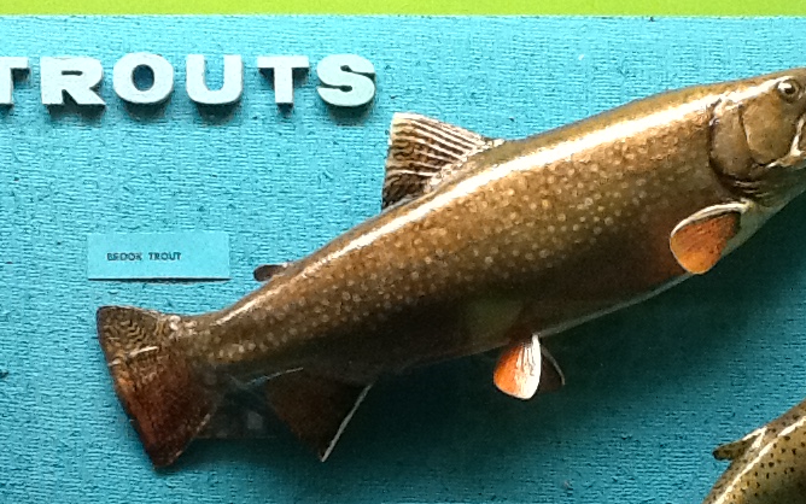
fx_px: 1472
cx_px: 526
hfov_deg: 30.4
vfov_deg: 19.3
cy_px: 385
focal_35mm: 67
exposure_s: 1/30
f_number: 2.4
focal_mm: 2.03
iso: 250
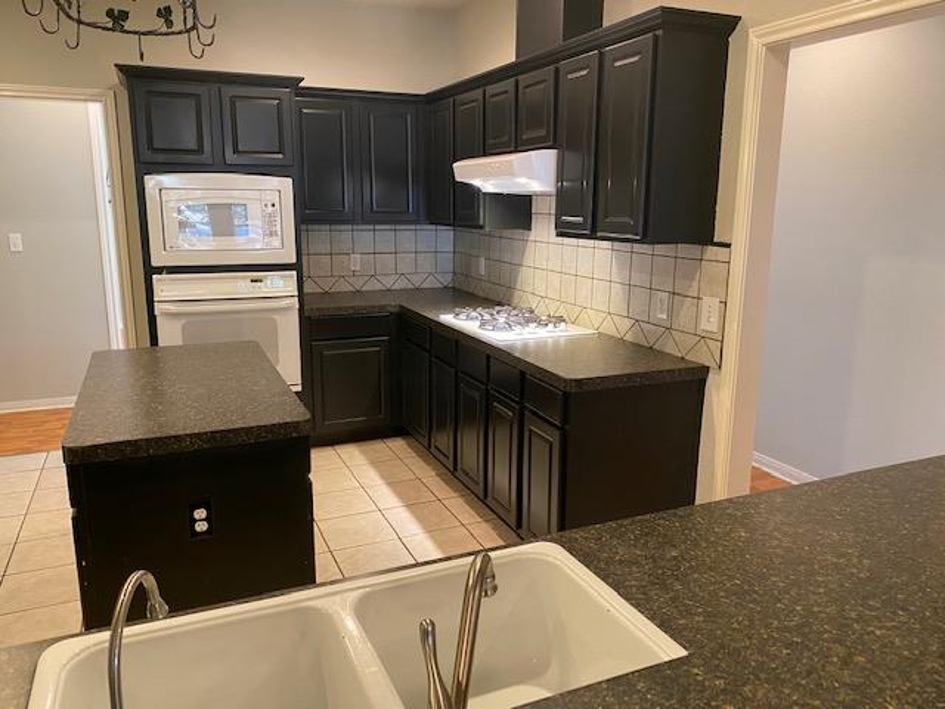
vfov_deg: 53.1
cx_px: 472
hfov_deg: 67.3
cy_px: 354
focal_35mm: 26
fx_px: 710
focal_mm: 4.25
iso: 320
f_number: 1.8
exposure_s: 1/60
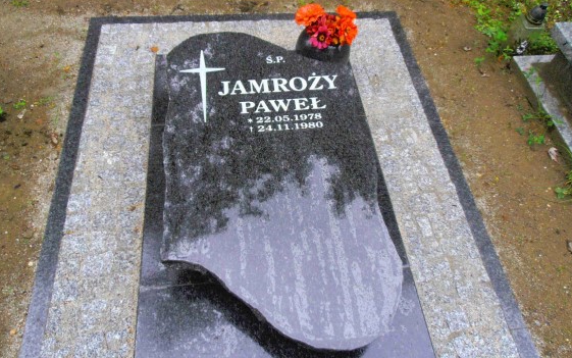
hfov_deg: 64.6
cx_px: 270
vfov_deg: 43.0
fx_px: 452
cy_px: 146
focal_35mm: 29
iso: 80
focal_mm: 4.2
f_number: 3
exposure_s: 1/100
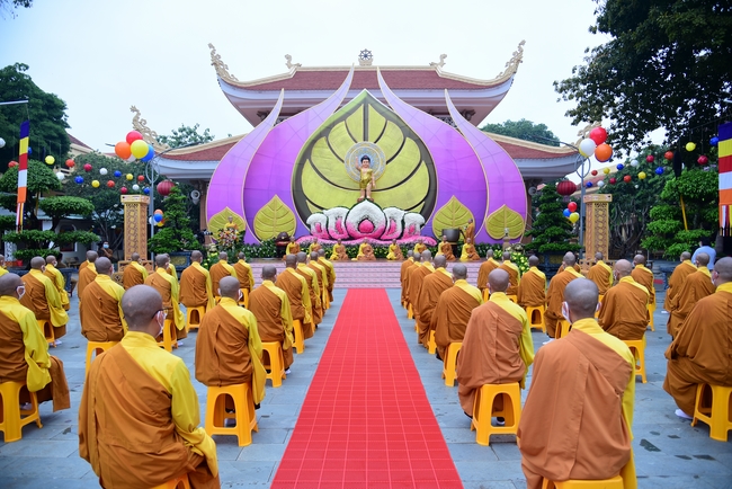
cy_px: 244
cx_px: 366
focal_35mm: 24
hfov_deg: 73.7
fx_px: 488
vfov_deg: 53.2
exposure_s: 1/125
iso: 160
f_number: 4
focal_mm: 24
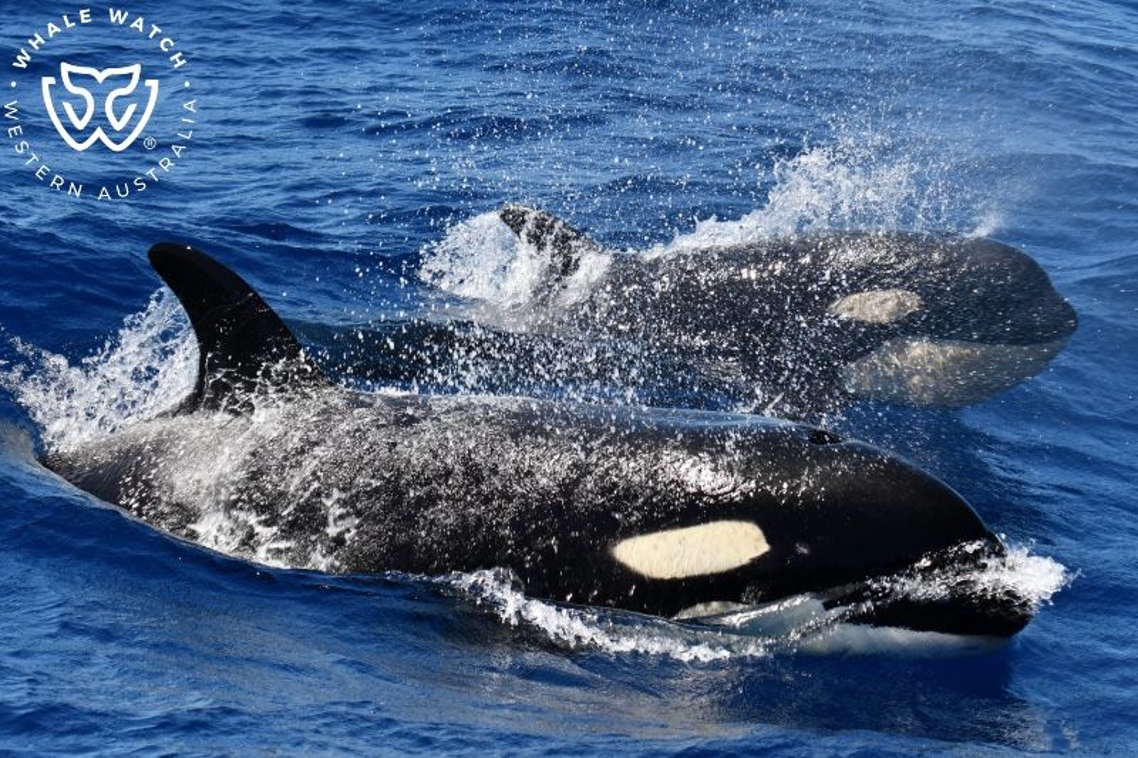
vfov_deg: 7.0
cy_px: 379
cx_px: 569
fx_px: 6162
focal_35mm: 195
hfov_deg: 10.6
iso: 100
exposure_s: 1/320
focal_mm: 130
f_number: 8
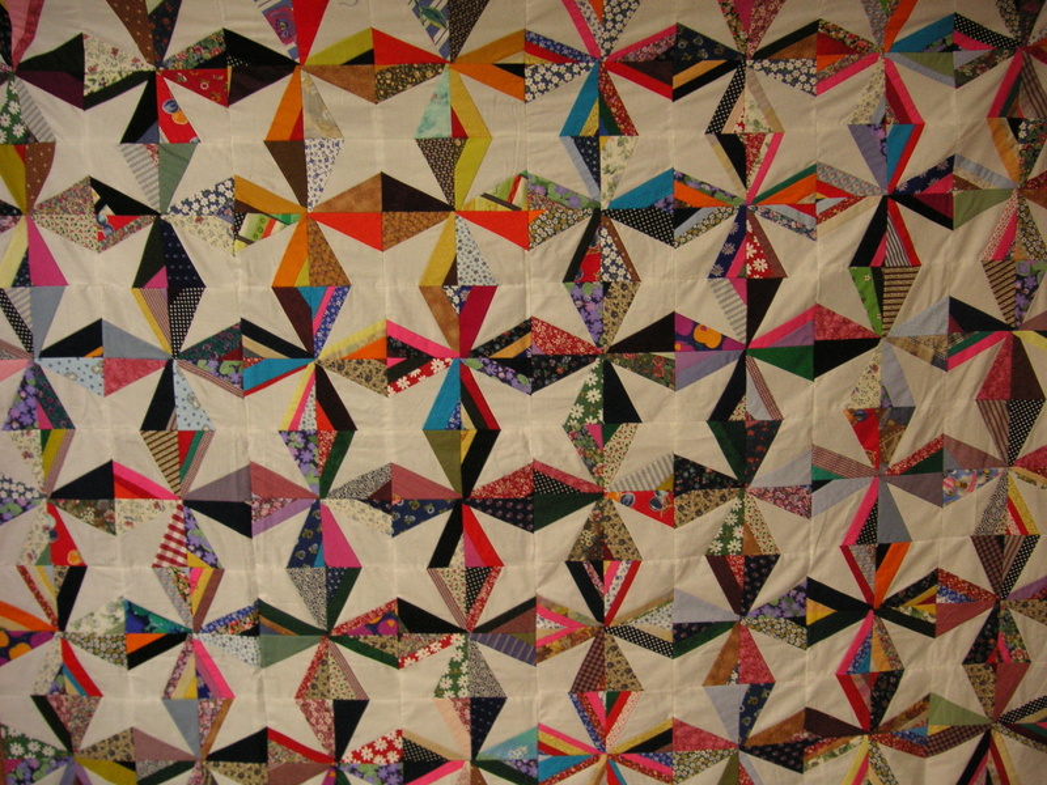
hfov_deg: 50.1
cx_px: 524
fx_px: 1119
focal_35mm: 37
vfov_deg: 38.7
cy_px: 392
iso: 125
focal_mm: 6.1
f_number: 2.8
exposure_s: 1/45
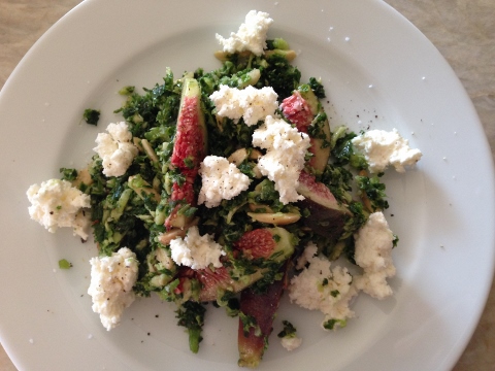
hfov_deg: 55.4
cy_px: 186
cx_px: 248
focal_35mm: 33
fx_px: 472
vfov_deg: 42.9
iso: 125
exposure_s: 1/20
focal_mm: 4.12
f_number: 2.4
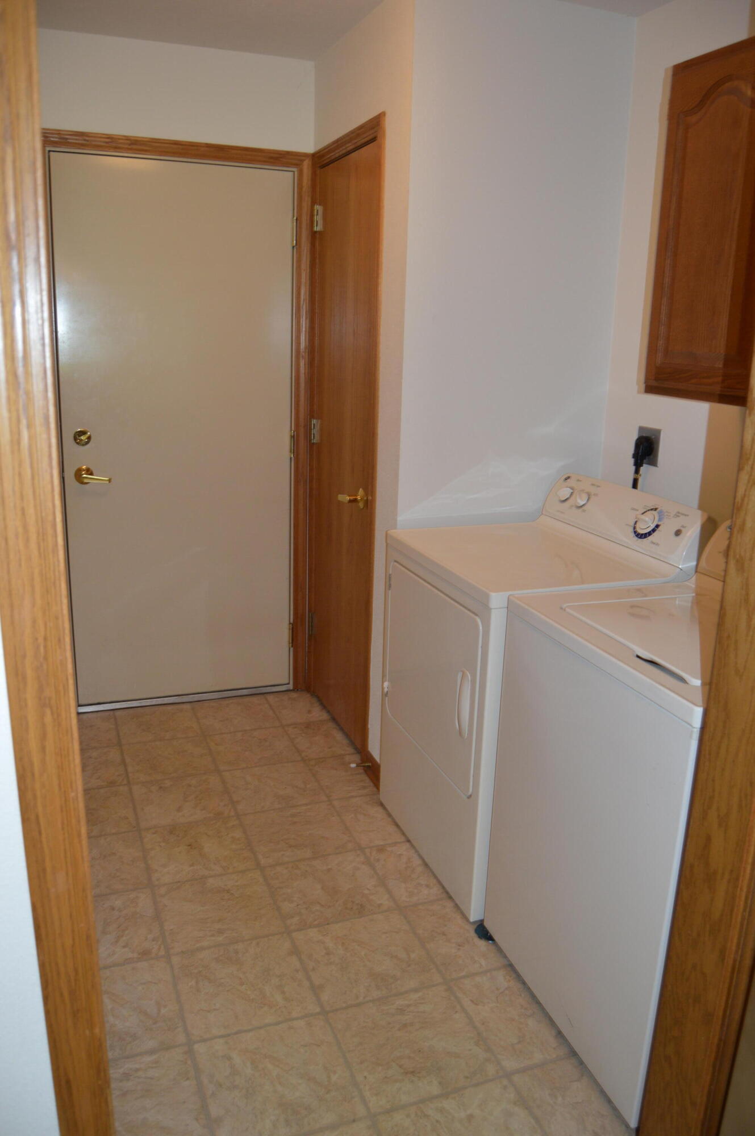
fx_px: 851
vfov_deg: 67.4
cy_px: 568
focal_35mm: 27
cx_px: 378
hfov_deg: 47.8
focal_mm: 18
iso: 400
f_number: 3.5
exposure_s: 1/60
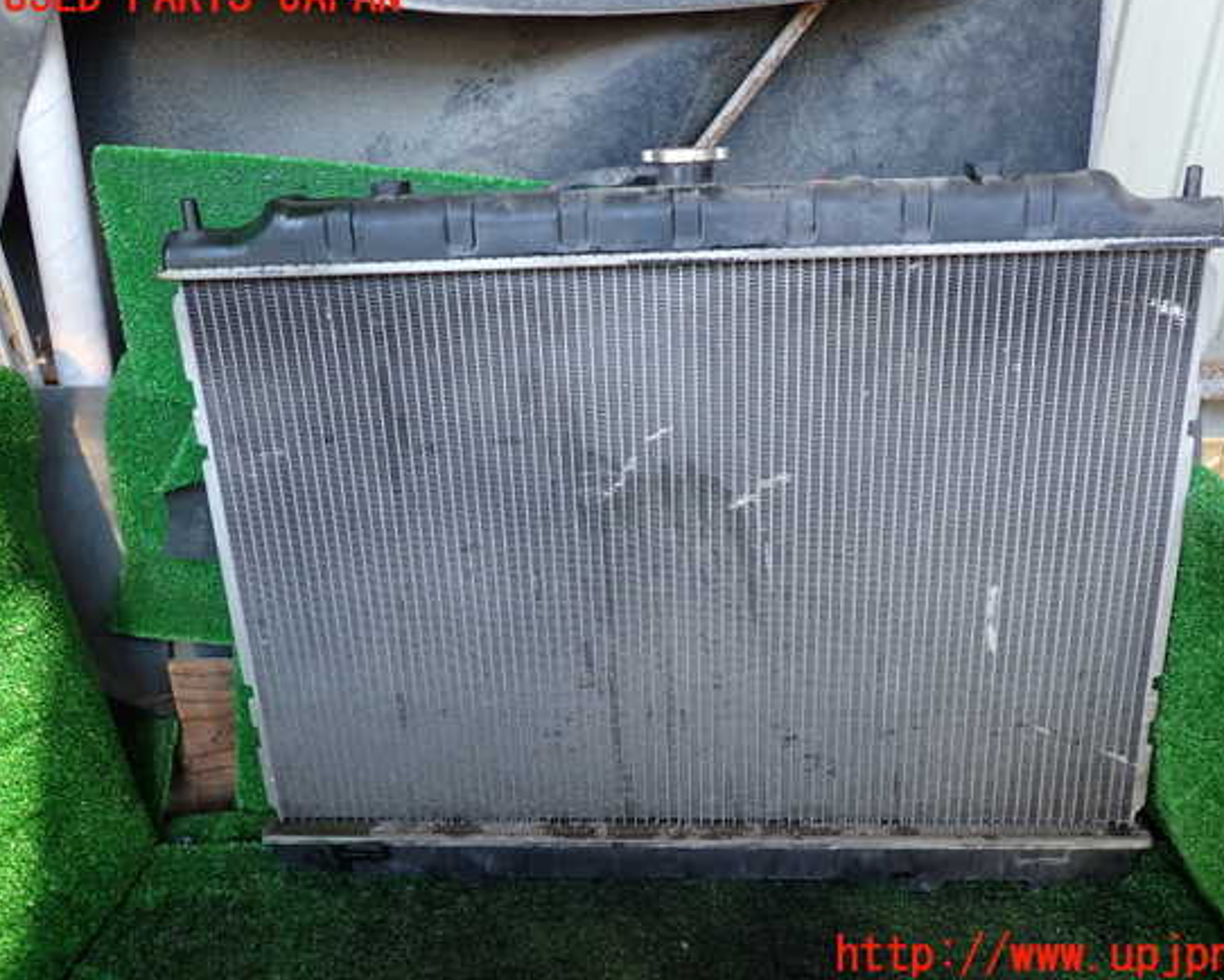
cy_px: 476
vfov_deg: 53.2
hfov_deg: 63.9
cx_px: 668
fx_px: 978
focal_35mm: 27
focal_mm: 4.5
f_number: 2
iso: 200
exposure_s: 1/60
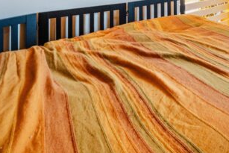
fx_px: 191
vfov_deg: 35.7
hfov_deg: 44.7
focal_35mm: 30
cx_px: 259
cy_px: -24
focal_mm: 12
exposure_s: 1/3
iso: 500
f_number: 7.1
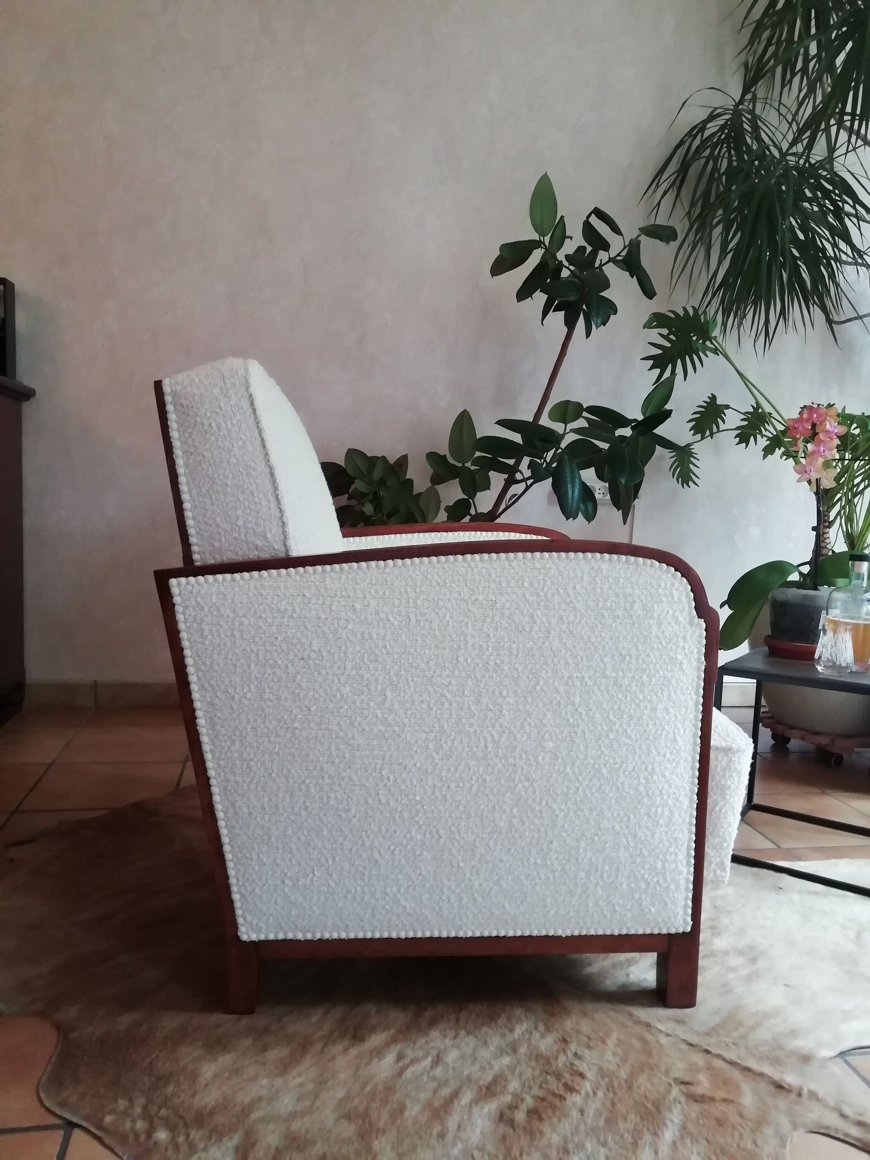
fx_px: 871
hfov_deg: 53.1
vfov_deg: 67.3
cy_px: 580
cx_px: 435
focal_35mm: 26
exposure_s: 1/33.3
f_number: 2.2
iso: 250
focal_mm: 3.46
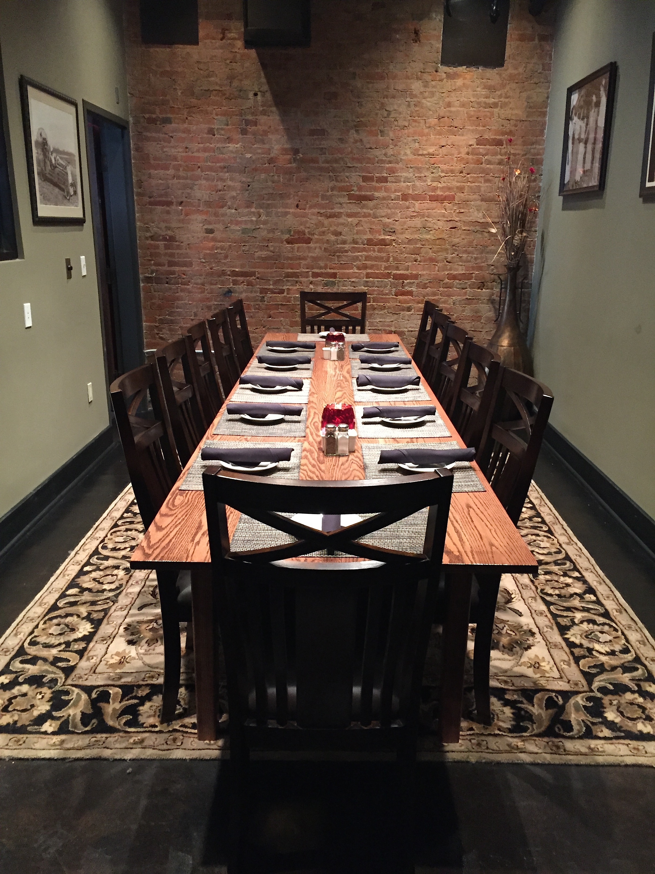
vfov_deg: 61.7
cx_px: 328
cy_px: 437
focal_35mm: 29
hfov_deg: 48.2
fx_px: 732
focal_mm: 4.15
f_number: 2.2
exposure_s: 1/17
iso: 250
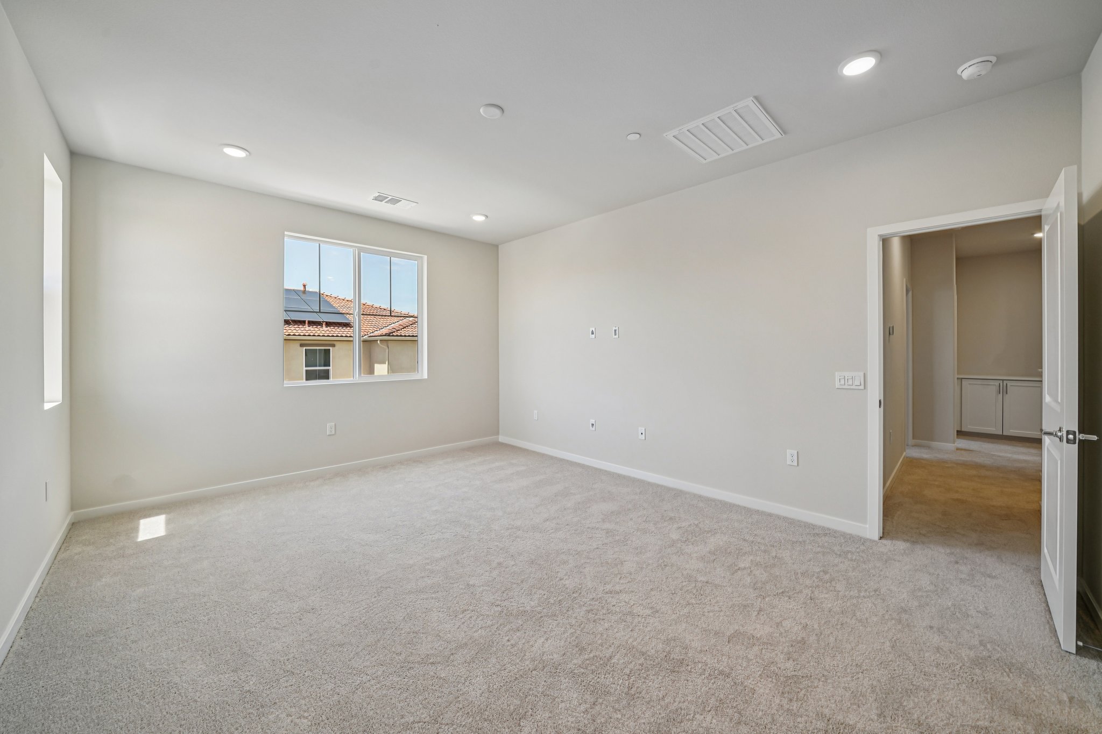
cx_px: 551
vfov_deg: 85.4
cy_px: 367
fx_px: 398
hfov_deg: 108.3
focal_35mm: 13
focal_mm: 13
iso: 250
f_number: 8
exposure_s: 1/30
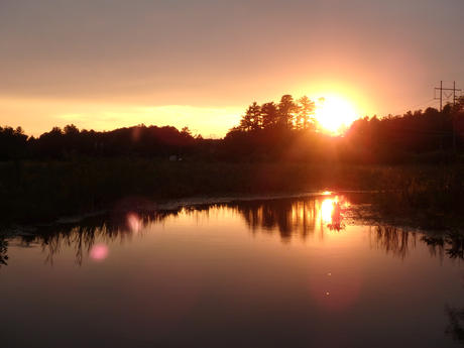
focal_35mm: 45
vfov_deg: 32.2
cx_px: 232
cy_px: 174
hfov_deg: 42.1
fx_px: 603
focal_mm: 8.1
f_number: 5.2
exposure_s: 1/80
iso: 160
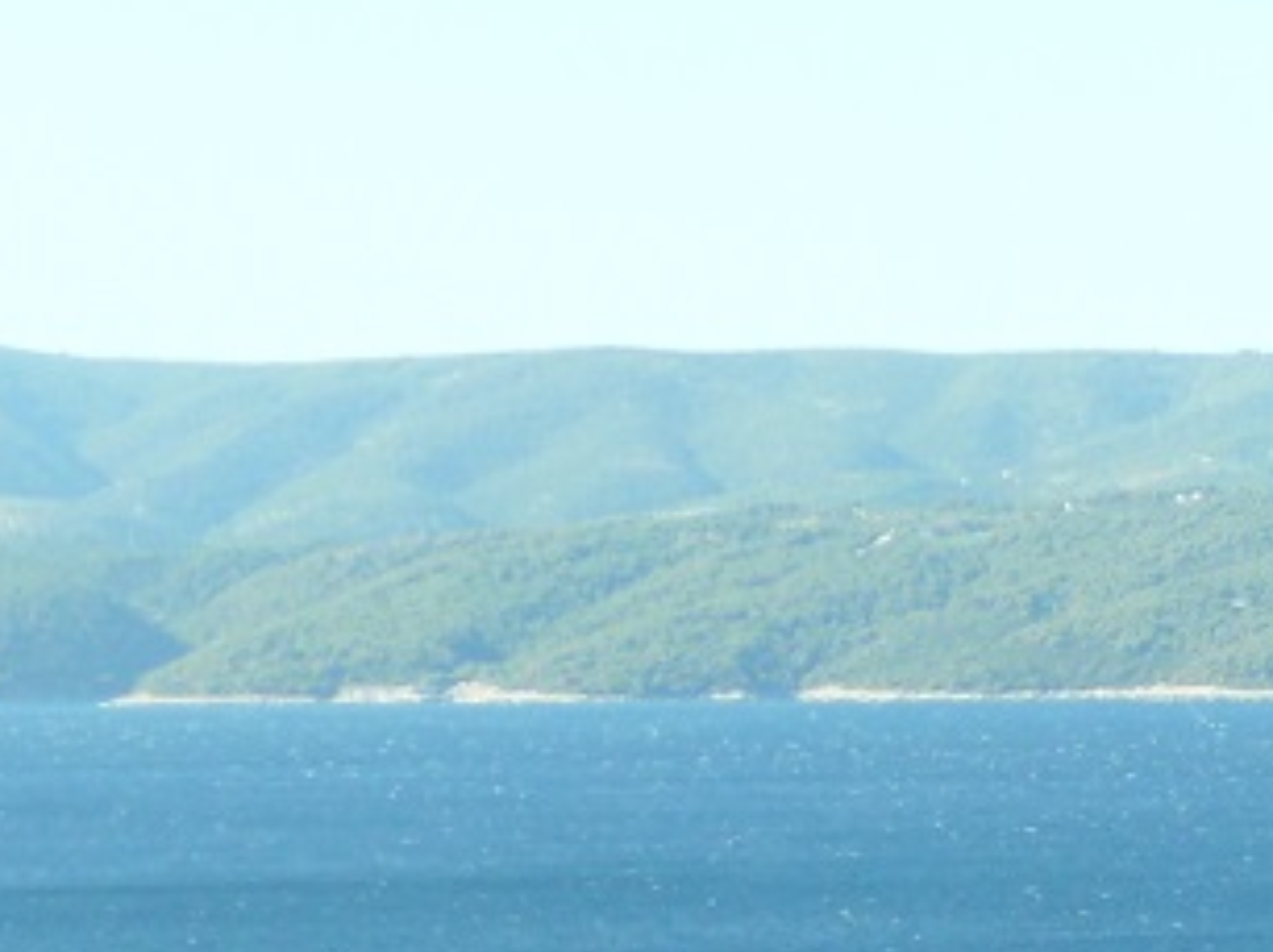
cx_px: 1233
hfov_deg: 8.9
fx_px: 8158
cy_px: 1486
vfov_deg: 6.6
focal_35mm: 222
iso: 100
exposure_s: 1/250
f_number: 4.5
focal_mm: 13.2
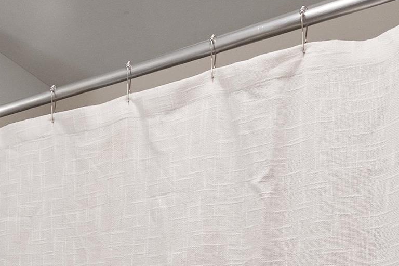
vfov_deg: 18.6
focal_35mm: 64
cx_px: -145
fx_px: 709
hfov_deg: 25.9
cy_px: 408
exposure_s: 1/1.67
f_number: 8
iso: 320
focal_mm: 16
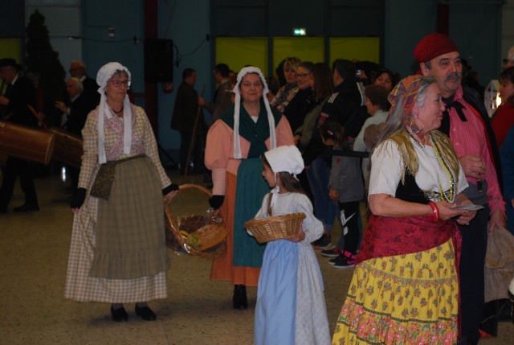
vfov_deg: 18.2
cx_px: 257
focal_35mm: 75
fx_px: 1073
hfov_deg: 26.9
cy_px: 172
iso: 400
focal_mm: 50
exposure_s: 1/60
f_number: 5.6
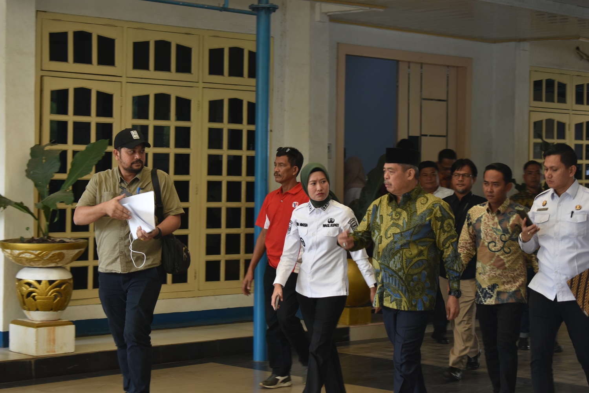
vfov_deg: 16.6
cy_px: 196
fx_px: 1350
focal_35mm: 82
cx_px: 294
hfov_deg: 24.6
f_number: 5.6
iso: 400
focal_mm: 55
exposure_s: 1/60
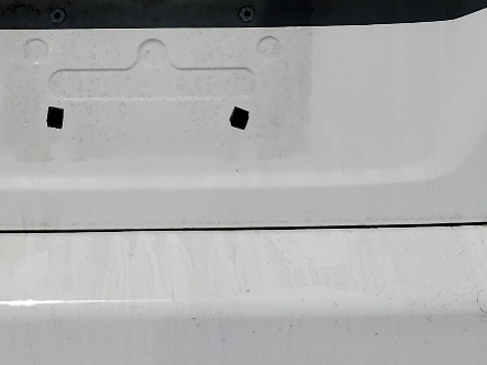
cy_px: 87
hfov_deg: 20.7
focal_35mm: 94
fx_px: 1322
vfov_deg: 15.6
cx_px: 122
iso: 52
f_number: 1.5
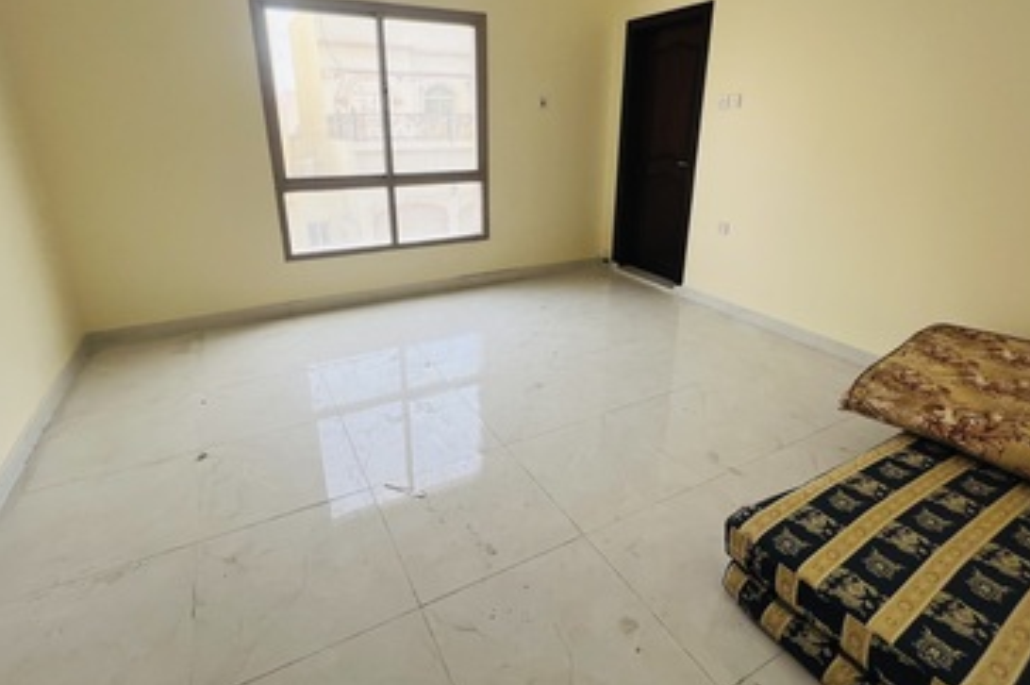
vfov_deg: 70.0
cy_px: 293
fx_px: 486
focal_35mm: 17
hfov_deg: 93.3
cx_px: 505
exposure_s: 1/99
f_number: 1.8
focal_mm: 1.57
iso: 50
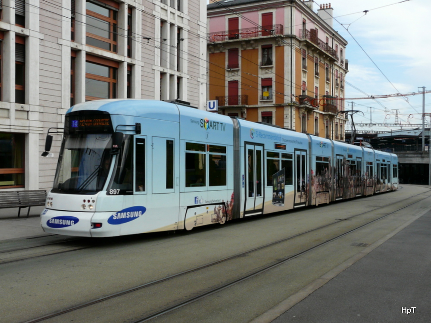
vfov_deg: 38.7
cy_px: 162
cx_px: 216
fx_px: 461
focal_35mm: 37
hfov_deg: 50.1
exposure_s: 1/200
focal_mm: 6
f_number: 5
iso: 100
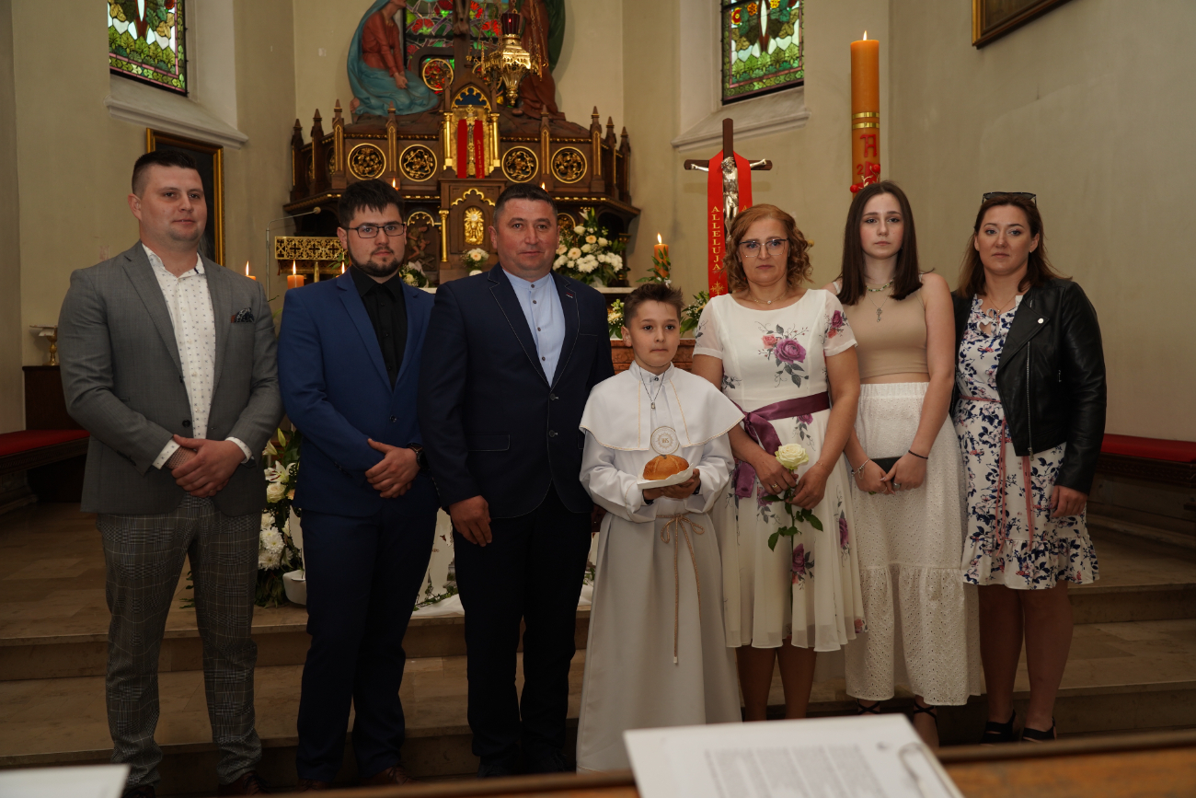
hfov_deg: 57.2
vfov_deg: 40.0
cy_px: 399
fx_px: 1096
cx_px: 598
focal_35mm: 33
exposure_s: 1/100
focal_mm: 33
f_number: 4
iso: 400
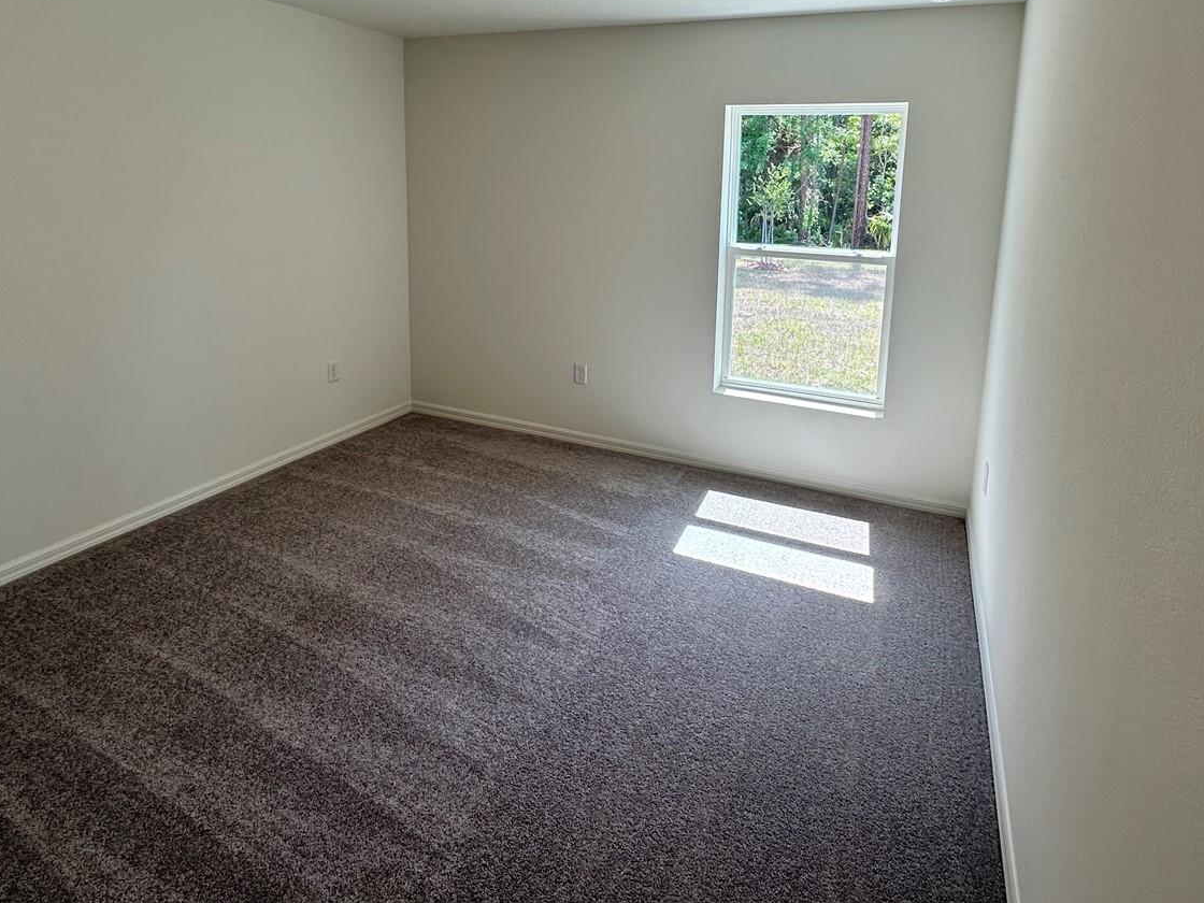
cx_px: 646
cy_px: 285
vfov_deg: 63.9
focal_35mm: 20
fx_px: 696
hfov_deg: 81.6
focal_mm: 2.22
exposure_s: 1/120
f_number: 2.2
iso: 40
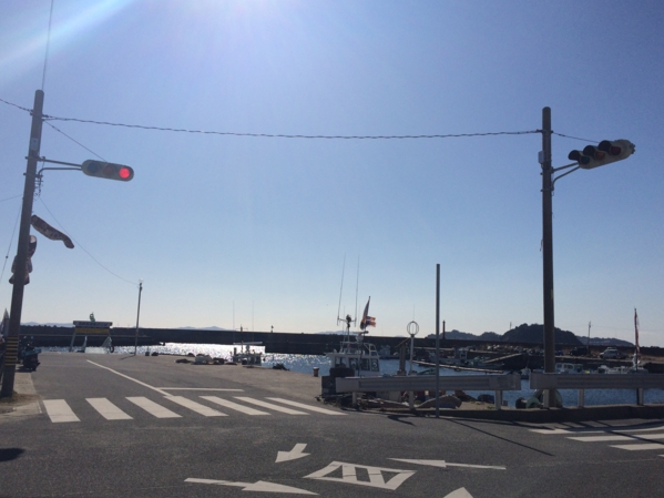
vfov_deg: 45.4
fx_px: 595
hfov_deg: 58.4
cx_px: 333
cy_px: 255
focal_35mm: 31
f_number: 2.2
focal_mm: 4.15
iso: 40
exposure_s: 1/10309
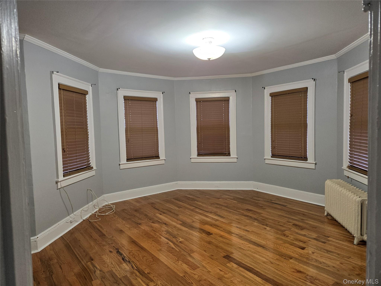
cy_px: 143
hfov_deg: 73.9
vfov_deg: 58.9
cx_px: 190
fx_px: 253
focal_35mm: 23
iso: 200
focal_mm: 5.4
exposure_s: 1/120
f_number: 1.8
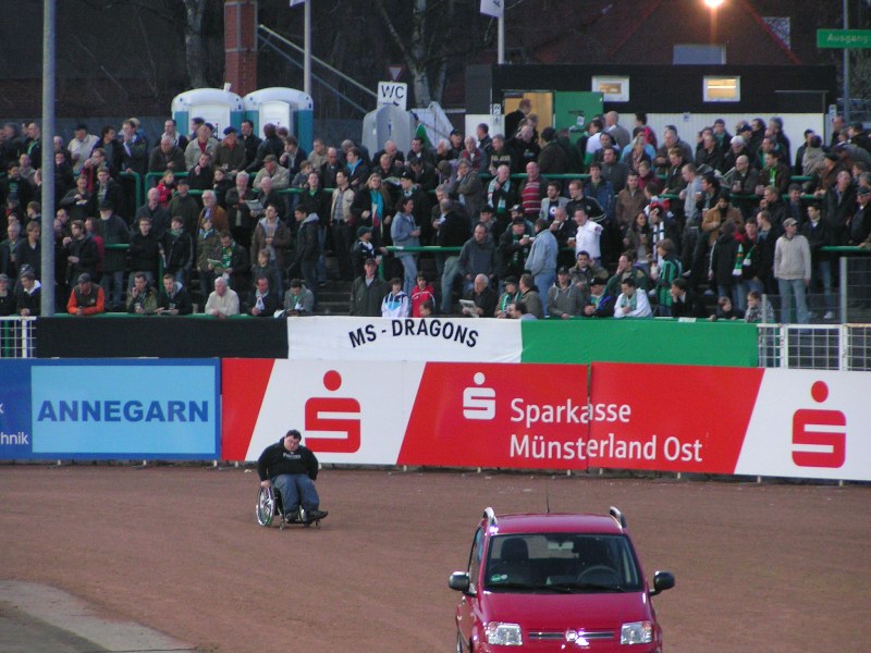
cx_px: 436
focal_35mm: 226
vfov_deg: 6.6
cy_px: 326
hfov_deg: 8.8
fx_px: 5687
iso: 200
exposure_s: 1/30
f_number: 3.5
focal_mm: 34.5
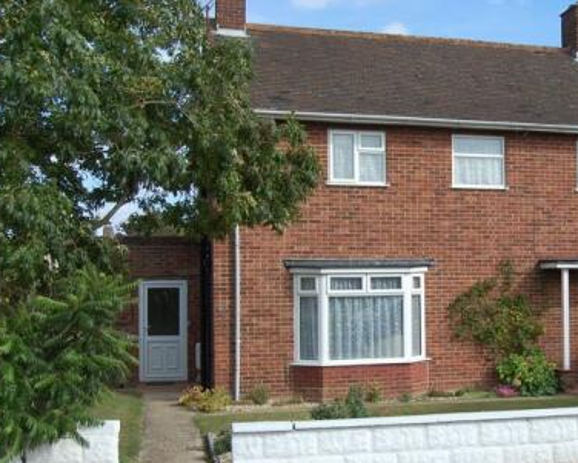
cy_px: 260
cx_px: 435
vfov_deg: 28.1
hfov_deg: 34.0
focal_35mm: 54
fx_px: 924
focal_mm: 22
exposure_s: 1/250
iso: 200
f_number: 8
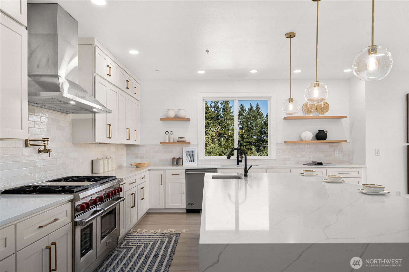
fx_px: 273
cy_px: 136
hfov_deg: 73.7
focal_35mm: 24
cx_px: 204
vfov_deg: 53.1
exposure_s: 1/30
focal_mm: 24
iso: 125
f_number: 7.1
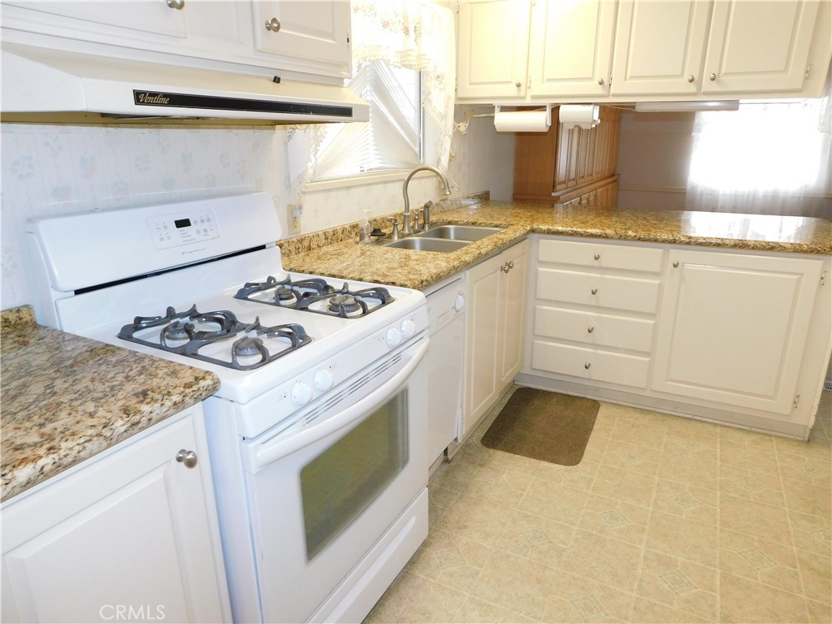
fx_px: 553
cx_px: 416
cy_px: 312
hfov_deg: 73.9
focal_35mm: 23
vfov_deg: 58.9
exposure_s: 1/30
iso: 200
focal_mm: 4
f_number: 3
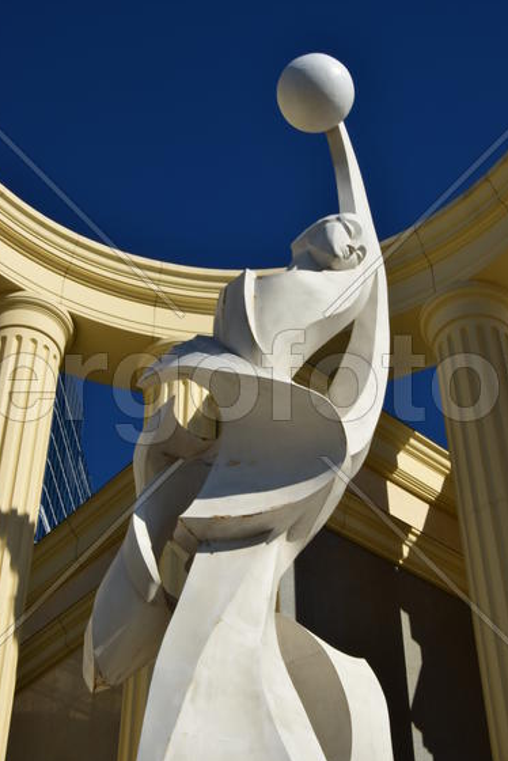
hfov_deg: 23.0
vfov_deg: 33.9
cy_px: 387
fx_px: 1247
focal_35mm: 59
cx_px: 253
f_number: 25
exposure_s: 1/50
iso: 100
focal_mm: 38
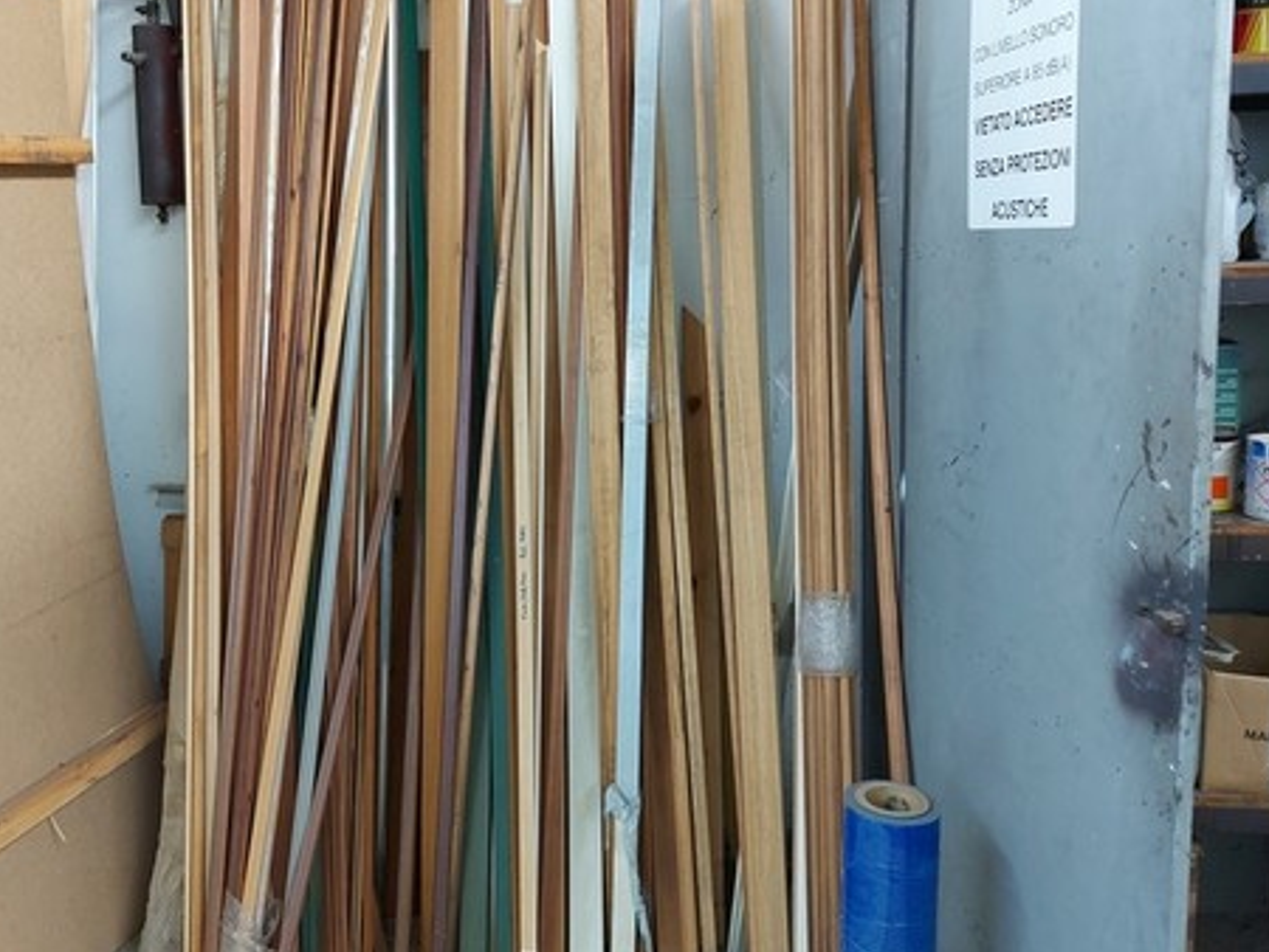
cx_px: 505
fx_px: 1174
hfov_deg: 56.3
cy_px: 380
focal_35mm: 32
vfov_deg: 44.0
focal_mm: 5.23
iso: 100
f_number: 1.8
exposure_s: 1/60
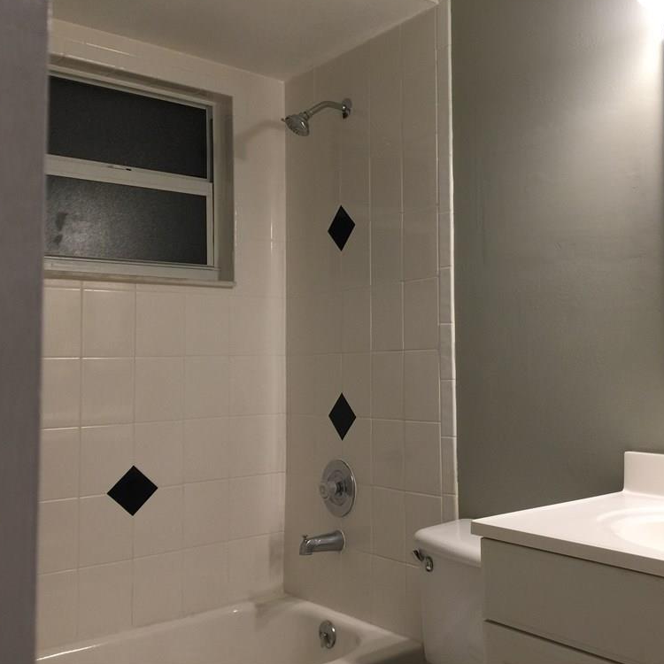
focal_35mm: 35
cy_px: 328
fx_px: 760
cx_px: 441
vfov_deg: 47.2
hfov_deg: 46.5
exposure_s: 1/30
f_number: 2.2
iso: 40
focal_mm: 4.15
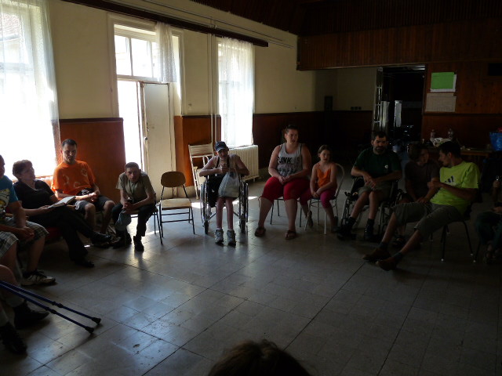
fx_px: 392
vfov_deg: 51.4
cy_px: 188
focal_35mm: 27
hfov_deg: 65.3
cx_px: 251
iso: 160
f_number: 2.8
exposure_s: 1/80
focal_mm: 4.8
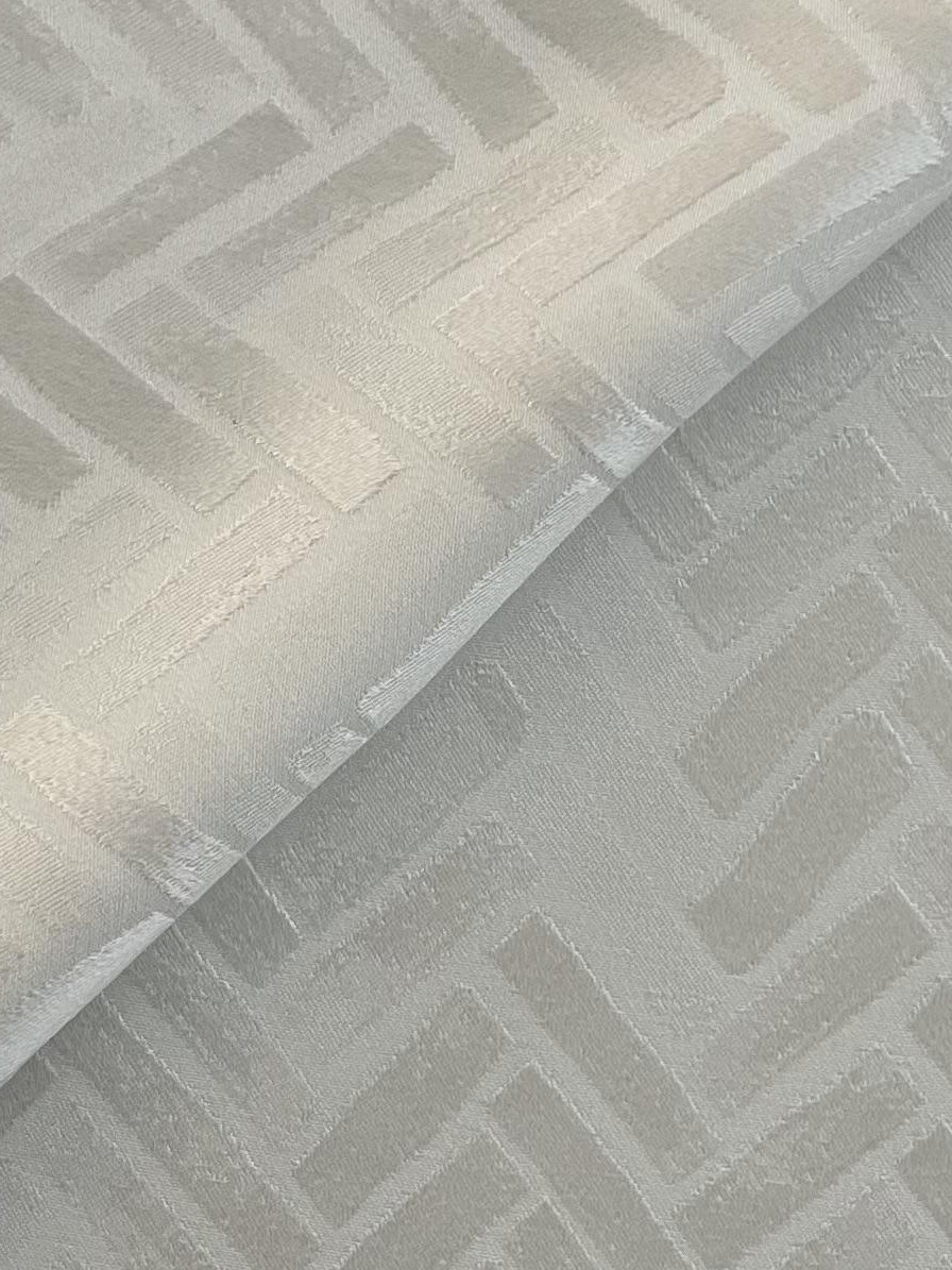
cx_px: 330
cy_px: 819
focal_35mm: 37
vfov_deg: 49.5
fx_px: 1357
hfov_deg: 38.3
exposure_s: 1/120
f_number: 1.5
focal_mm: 5.7
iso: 80
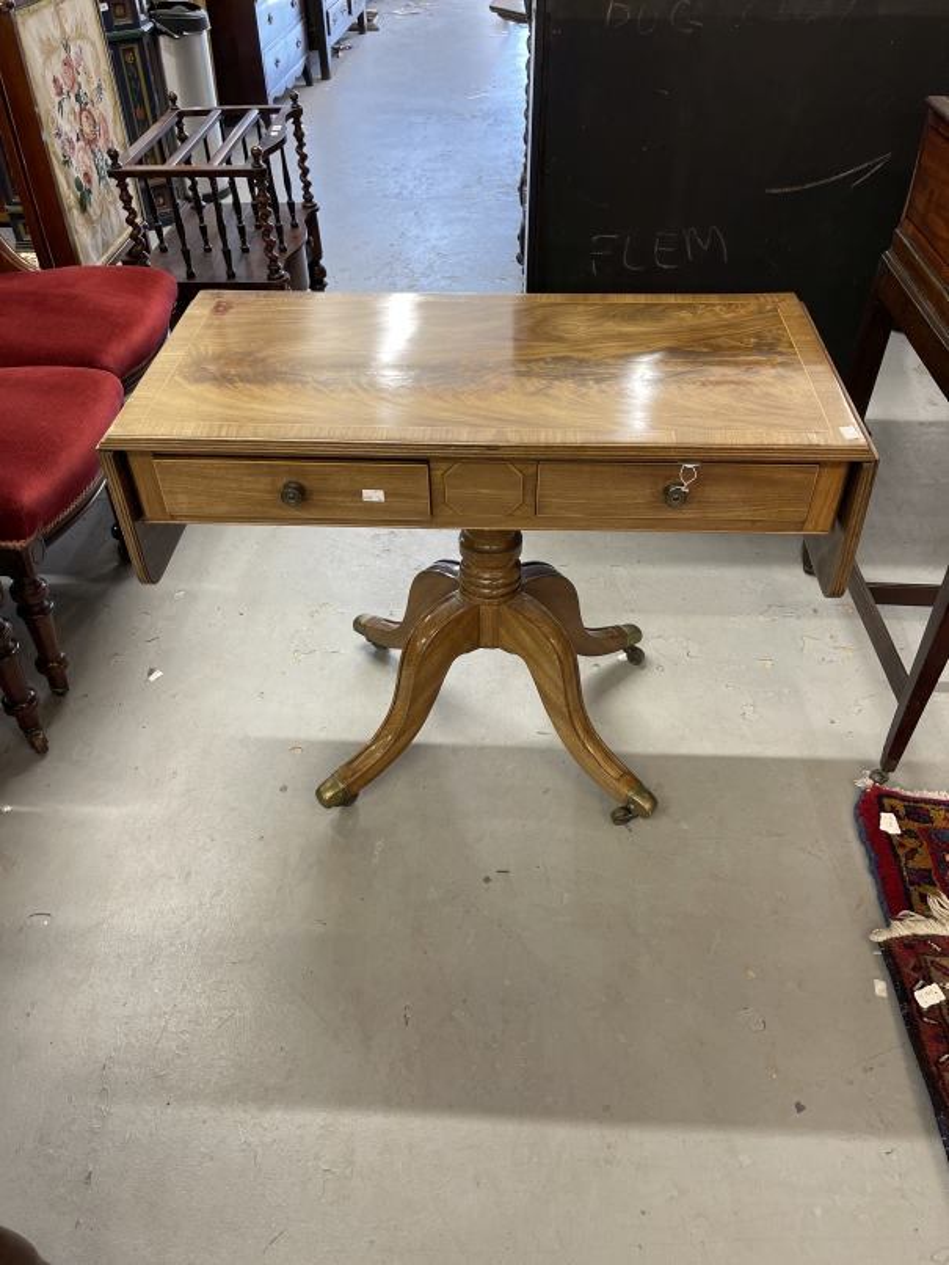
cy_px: 632
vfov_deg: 67.3
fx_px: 950
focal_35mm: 26
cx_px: 474
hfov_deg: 53.1
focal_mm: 5.1
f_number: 1.6
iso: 125
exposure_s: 1/50
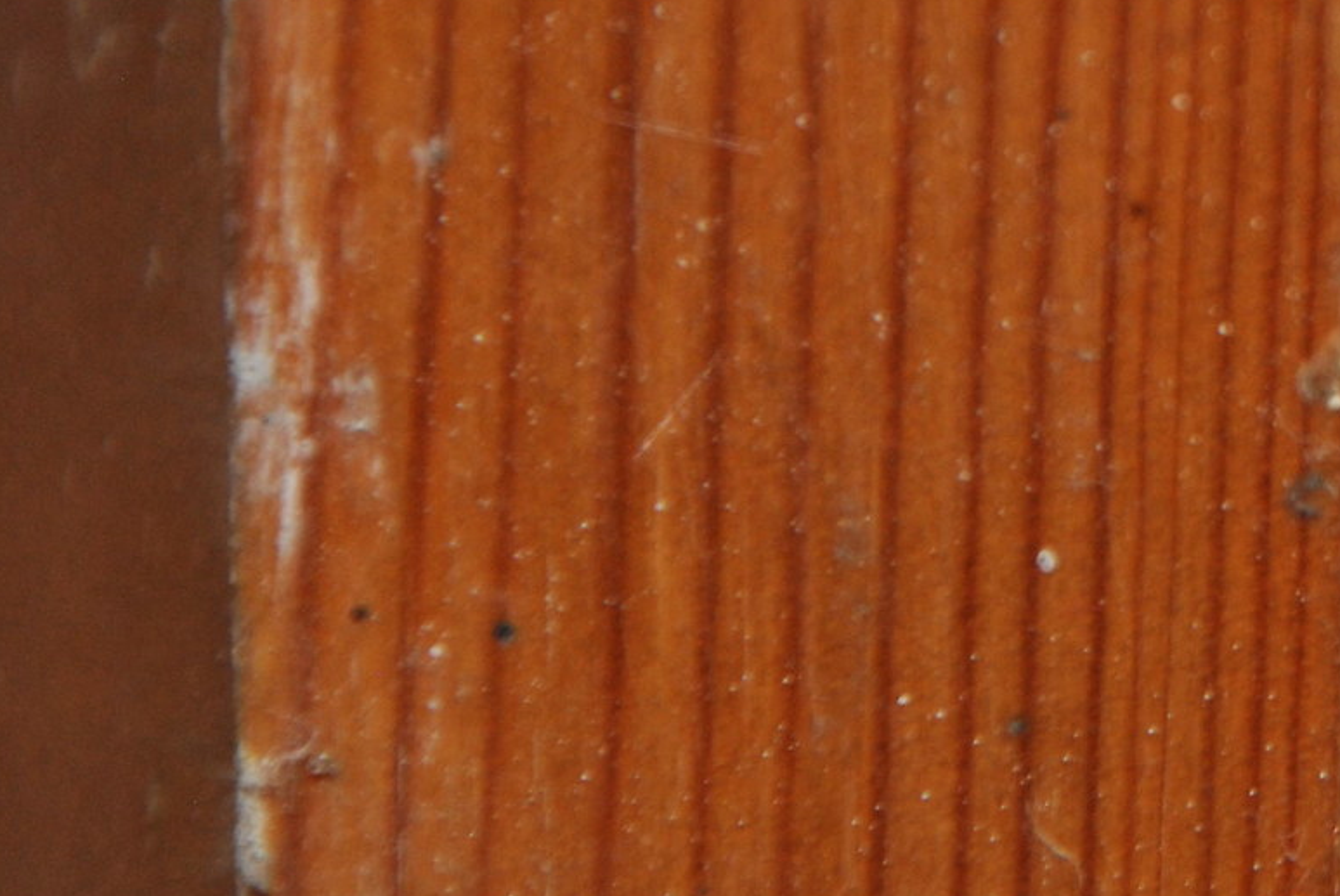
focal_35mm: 1164
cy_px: 187
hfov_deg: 1.8
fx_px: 43366
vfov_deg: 1.2
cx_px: 1794
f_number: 6.3
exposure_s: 1/125
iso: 200
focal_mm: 250
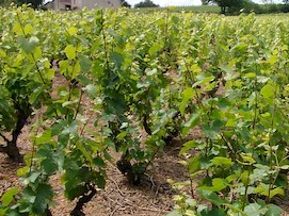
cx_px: 292
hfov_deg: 28.0
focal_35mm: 65
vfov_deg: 22.6
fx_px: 542
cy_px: 104
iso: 80
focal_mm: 5.7
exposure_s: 1/329
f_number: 5.5
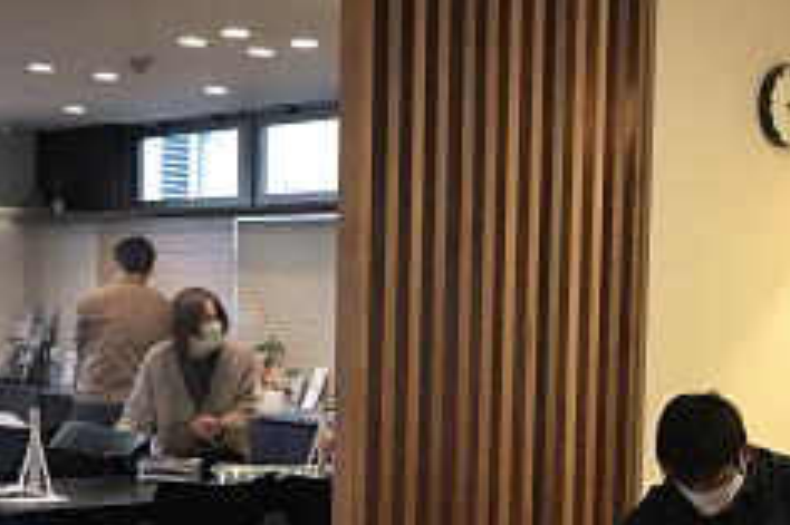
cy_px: 398
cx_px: 626
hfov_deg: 26.9
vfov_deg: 18.3
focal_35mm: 74
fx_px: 1623
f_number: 1.8
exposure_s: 1/25
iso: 40
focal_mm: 3.99
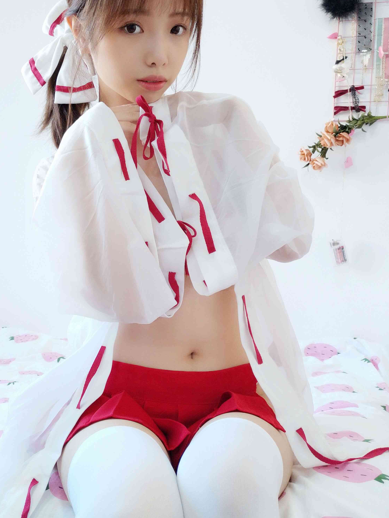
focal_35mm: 34
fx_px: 509
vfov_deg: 54.0
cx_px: 154
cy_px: 255
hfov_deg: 41.6
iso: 100
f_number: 1.8
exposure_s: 1/25
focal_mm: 4.36
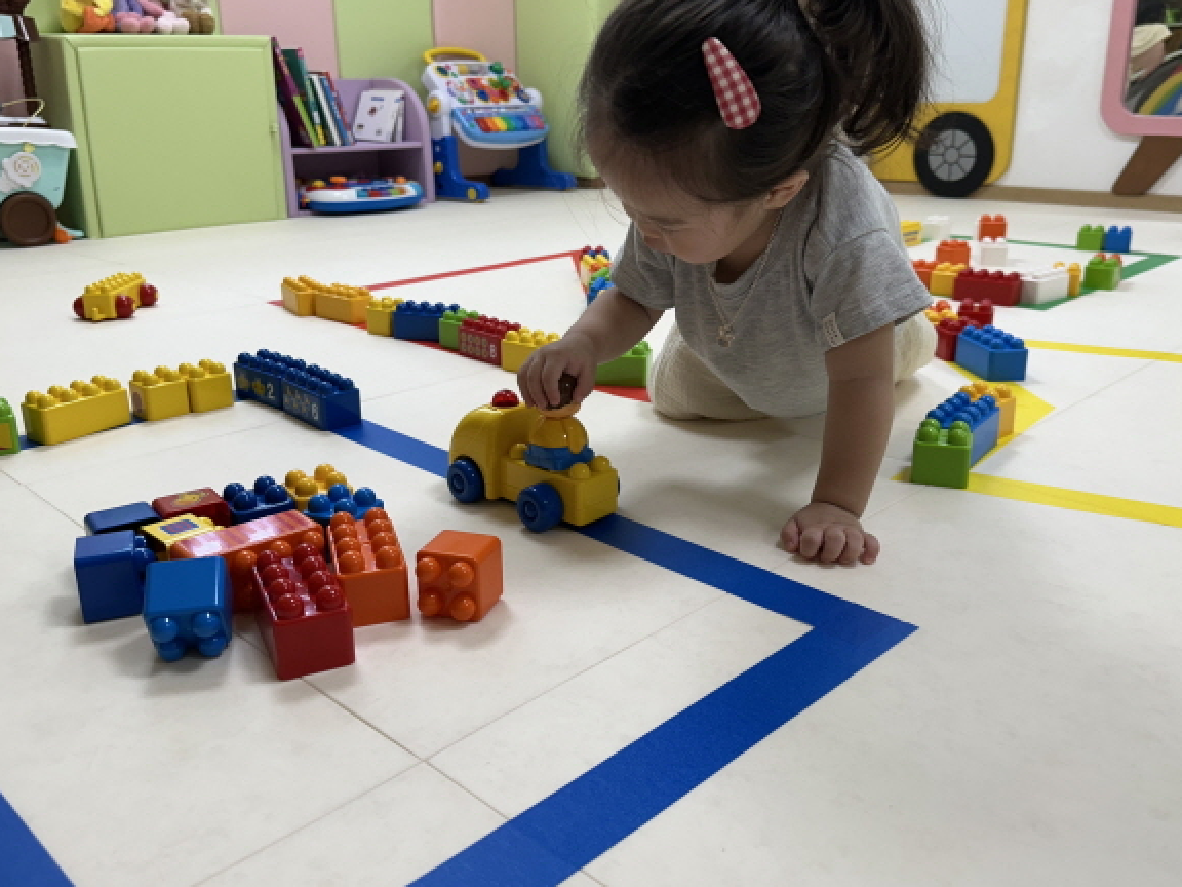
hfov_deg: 60.0
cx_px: 589
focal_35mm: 30
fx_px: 1024
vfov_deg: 46.8
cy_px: 415
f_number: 1.78
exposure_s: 1/120
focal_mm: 6.86
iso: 80
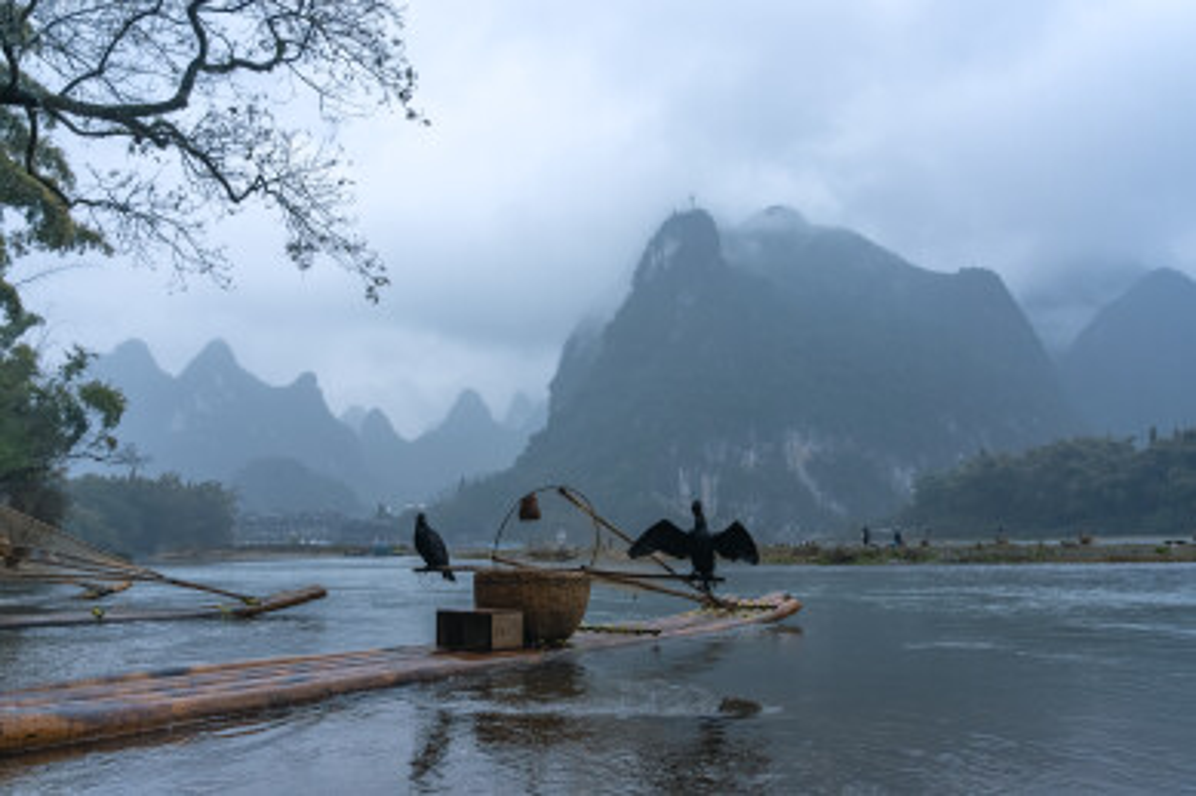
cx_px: 598
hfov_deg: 62.0
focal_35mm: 30
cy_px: 398
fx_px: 996
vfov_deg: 43.6
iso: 400
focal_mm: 30
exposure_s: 1/640
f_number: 5
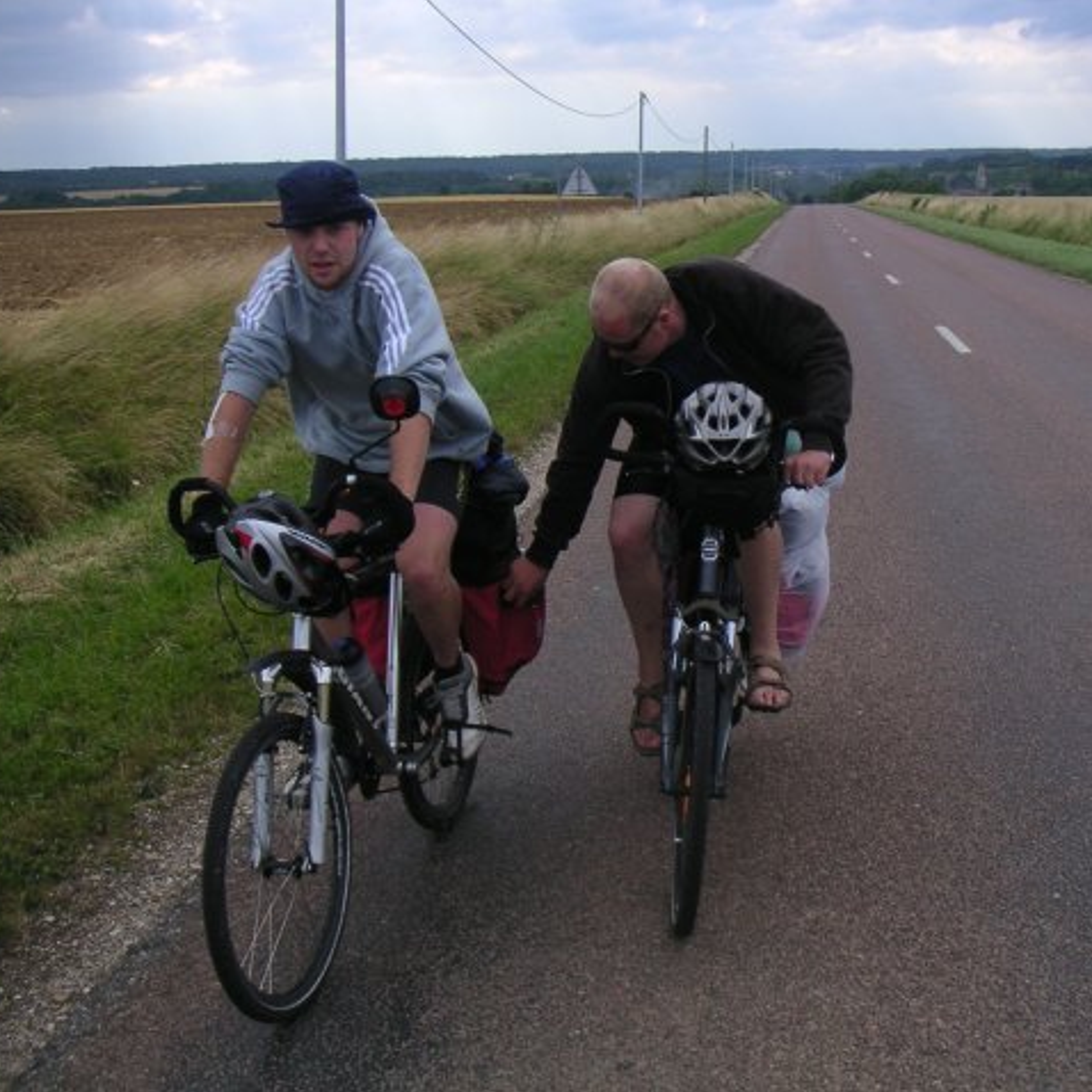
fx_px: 1606
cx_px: 660
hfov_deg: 37.4
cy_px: 546
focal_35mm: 45
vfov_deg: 37.6
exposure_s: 1/350
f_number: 2.8
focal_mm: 6
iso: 50
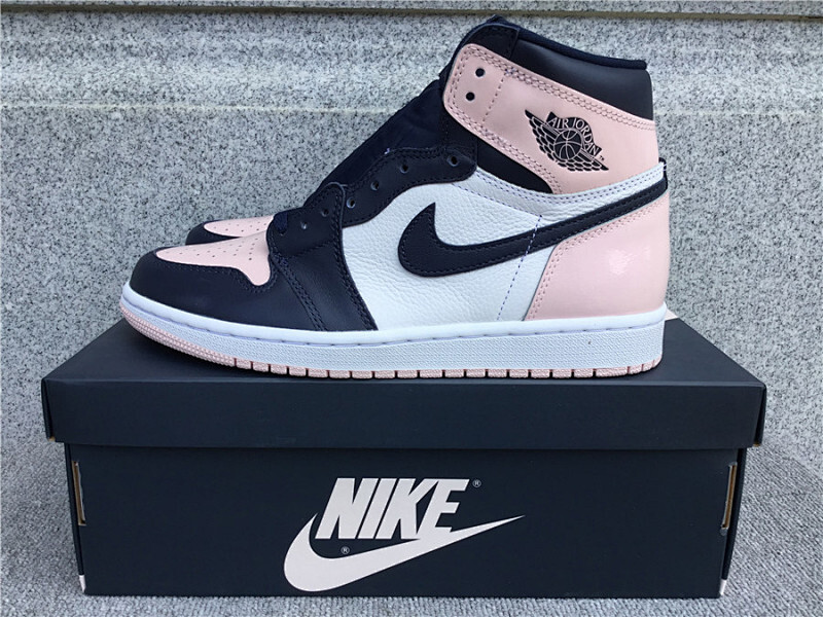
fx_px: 737
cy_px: 308
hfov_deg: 58.4
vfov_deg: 45.4
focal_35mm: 31
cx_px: 412
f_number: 2.4
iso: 25
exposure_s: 1/317
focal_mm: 3.3
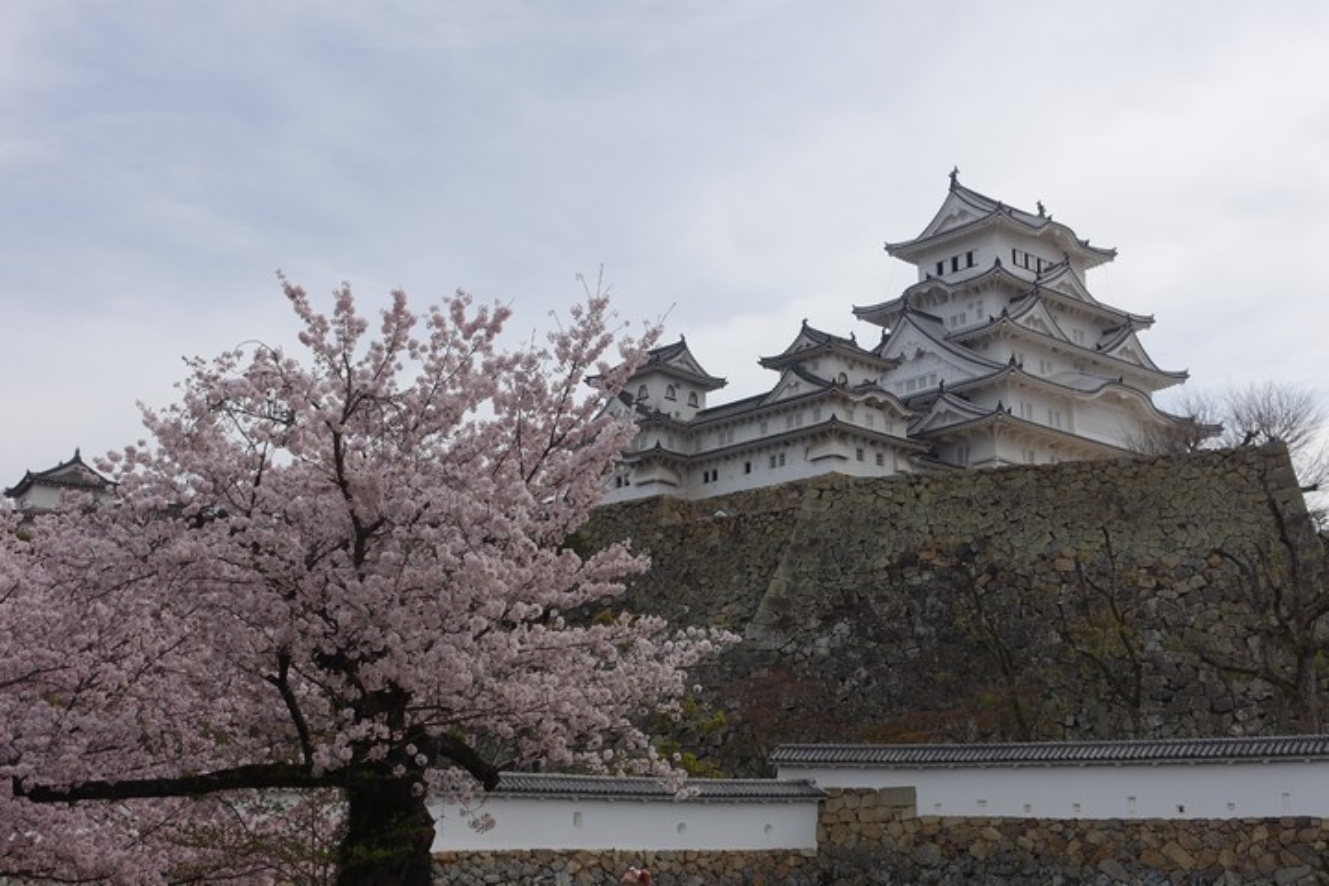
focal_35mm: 45
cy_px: 443
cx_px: 664
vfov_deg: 29.9
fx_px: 1661
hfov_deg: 43.6
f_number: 5.6
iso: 125
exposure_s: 1/640
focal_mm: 16.62
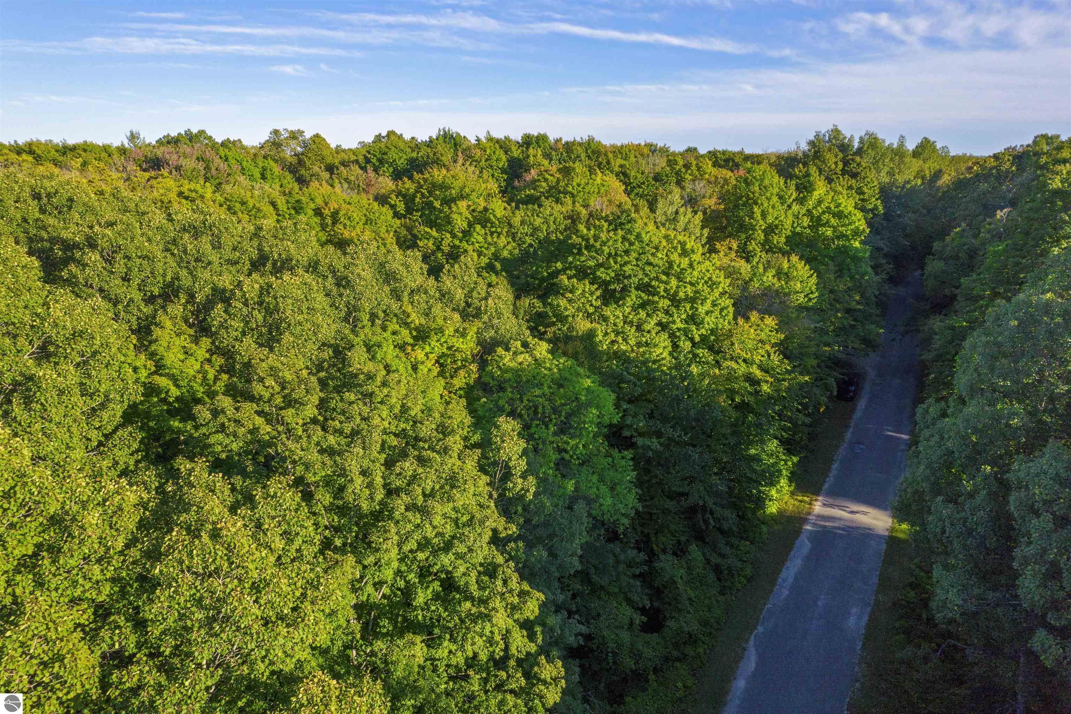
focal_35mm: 22
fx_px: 654
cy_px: 357
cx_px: 536
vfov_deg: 57.2
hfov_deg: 78.6
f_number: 2.8
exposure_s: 1/2500
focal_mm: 8.38
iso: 100
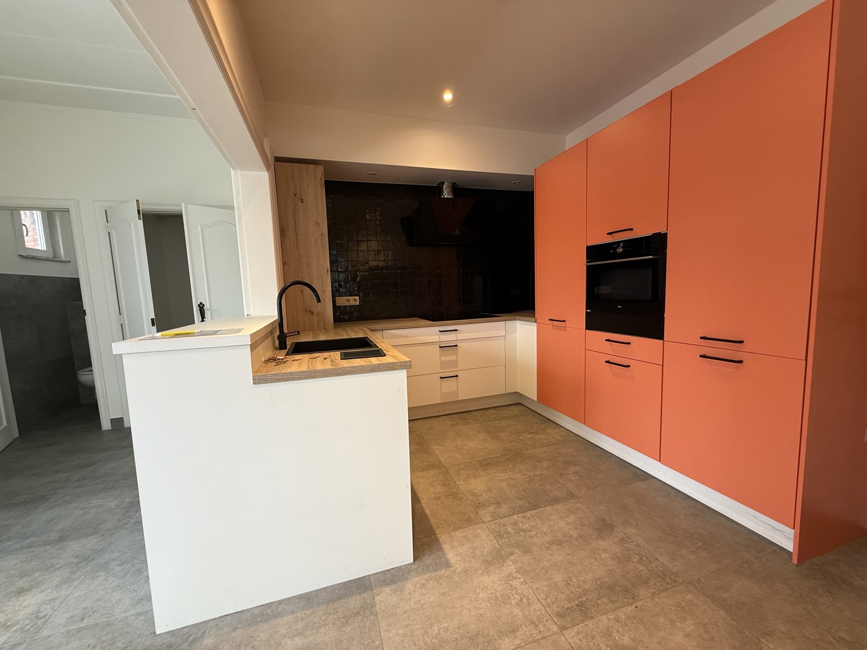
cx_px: 434
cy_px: 325
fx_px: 351
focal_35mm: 14
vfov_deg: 85.7
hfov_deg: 102.1
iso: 200
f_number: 2.2
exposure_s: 1/50
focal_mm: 2.22
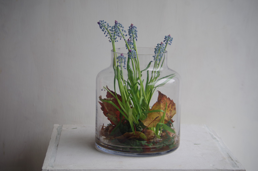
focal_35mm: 75
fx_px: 536
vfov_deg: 18.1
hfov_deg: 27.0
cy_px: 86
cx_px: 129
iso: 100
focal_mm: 50
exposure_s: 1/80
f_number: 4
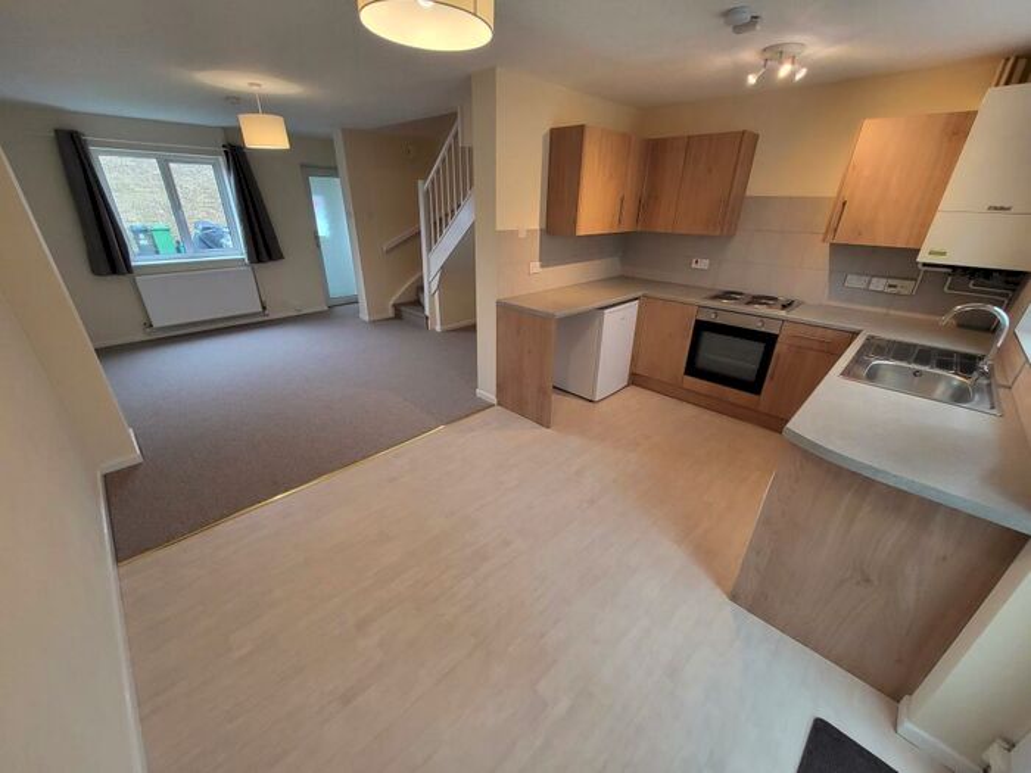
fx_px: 387
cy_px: 386
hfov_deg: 106.2
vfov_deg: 89.9
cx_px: 516
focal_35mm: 13
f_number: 2.2
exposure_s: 1/50
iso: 160
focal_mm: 1.74
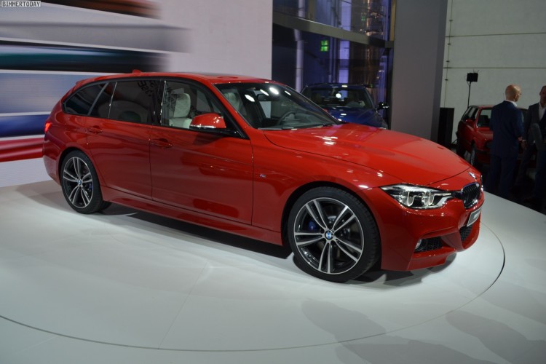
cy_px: 182
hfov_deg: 61.9
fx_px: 455
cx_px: 273
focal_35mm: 30
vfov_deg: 43.6
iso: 400
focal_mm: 20
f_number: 5
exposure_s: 1/100
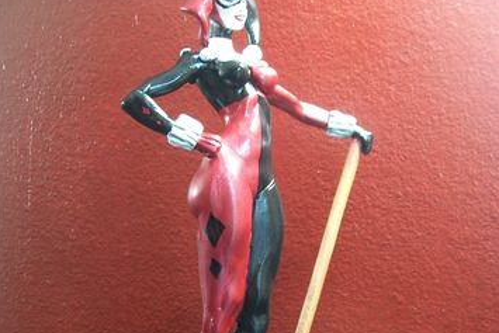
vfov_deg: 29.4
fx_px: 624
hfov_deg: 43.6
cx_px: 249
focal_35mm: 45
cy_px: 252
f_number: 2.9
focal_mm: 5.7
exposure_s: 1/8
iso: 216
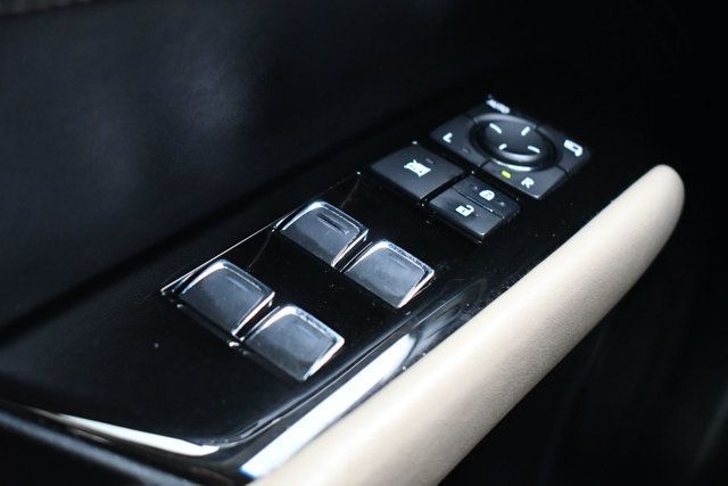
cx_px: 364
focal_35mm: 67
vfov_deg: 20.3
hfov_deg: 30.1
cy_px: 243
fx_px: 1355
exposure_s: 1/60
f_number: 5
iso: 5600
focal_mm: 45
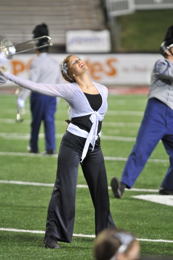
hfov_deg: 4.6
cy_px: 130
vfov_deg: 6.9
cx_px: 86
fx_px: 2166
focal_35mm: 300
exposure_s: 1/160
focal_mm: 200
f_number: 2.8
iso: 800
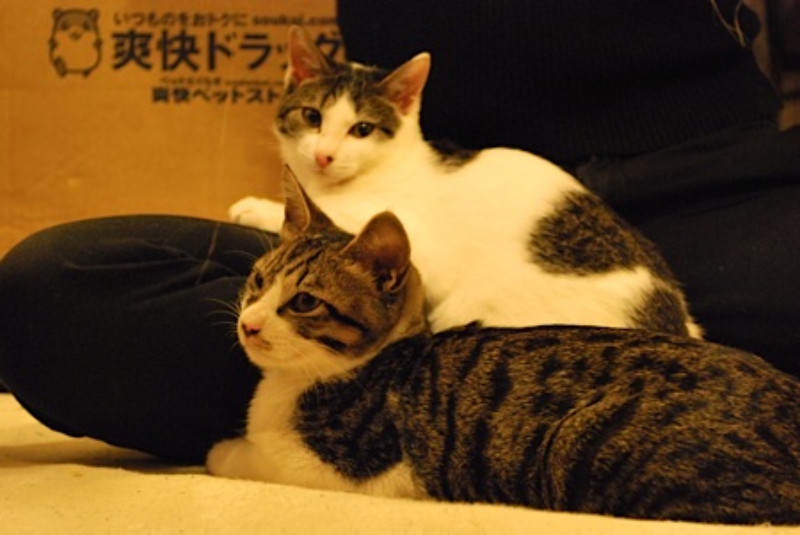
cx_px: 400
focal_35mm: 82
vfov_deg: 16.6
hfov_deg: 24.6
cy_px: 268
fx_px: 1835
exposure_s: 1/10
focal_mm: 55
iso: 1600
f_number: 5.6
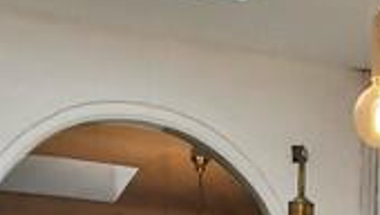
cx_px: 447
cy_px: 670
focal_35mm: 105
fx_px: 1059
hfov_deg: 19.3
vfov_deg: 9.1
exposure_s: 1/120
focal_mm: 2.26
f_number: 2.2
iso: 125
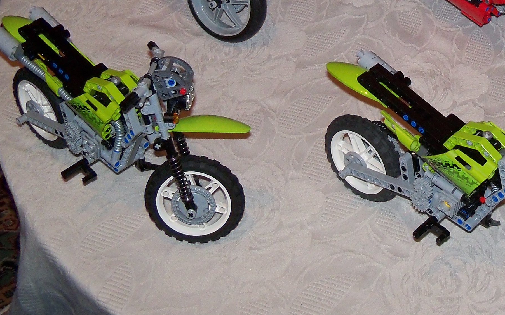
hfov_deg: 26.4
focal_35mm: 75
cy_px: 25
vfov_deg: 17.1
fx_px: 1032
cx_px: 472
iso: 200
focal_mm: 6.2
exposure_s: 1/30
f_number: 3.5
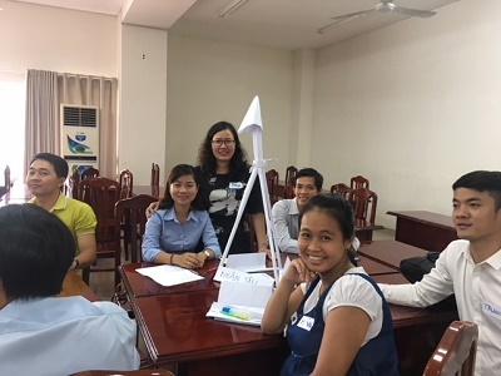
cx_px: 250
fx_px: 420
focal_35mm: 29
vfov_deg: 48.2
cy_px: 188
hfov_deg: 61.7
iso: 100
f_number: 2.2
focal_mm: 4.15
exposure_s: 1/33
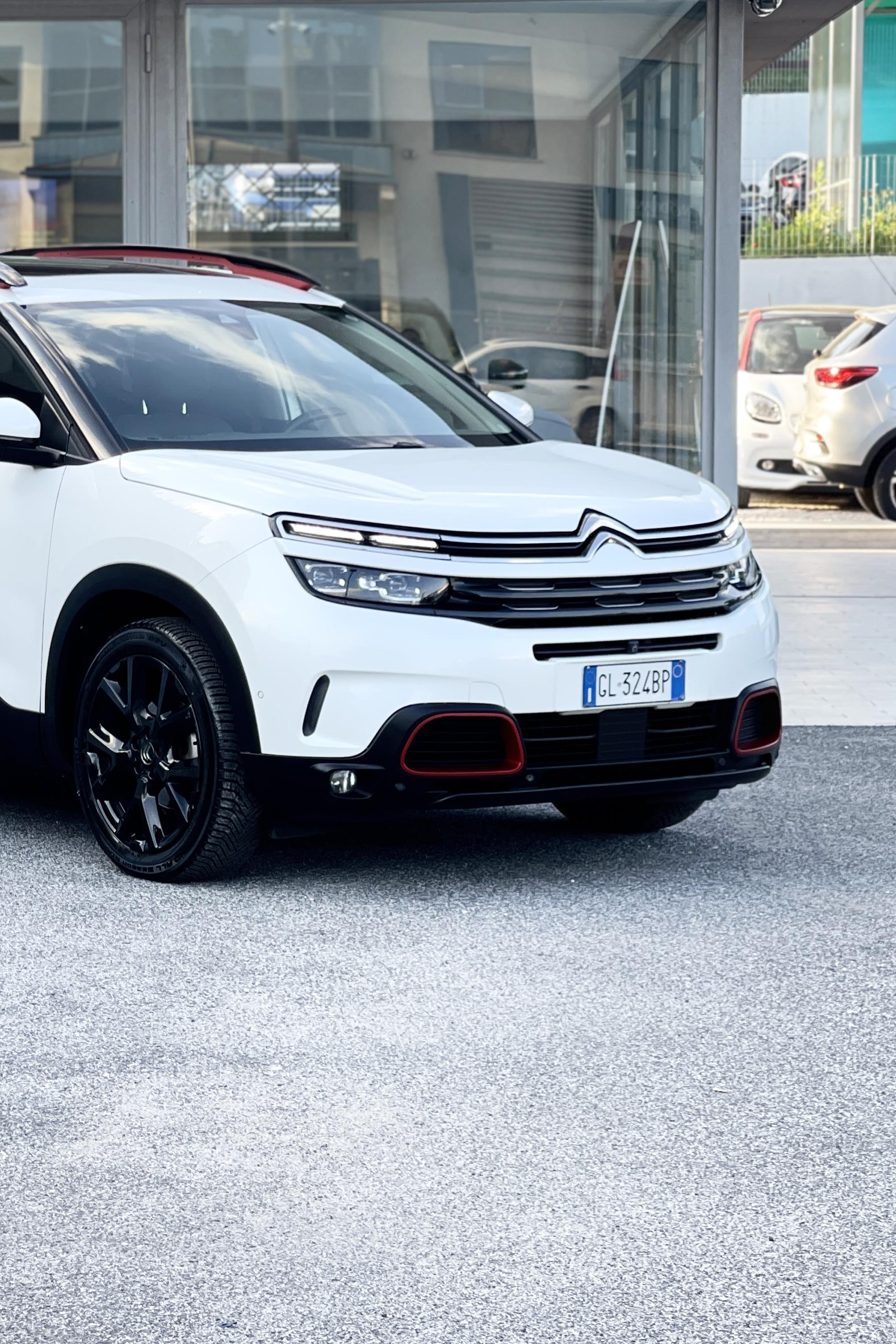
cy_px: 672
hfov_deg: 15.3
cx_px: 218
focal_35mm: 89
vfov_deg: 22.9
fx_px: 3323
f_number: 2.2
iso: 25
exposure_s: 1/121
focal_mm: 7.5
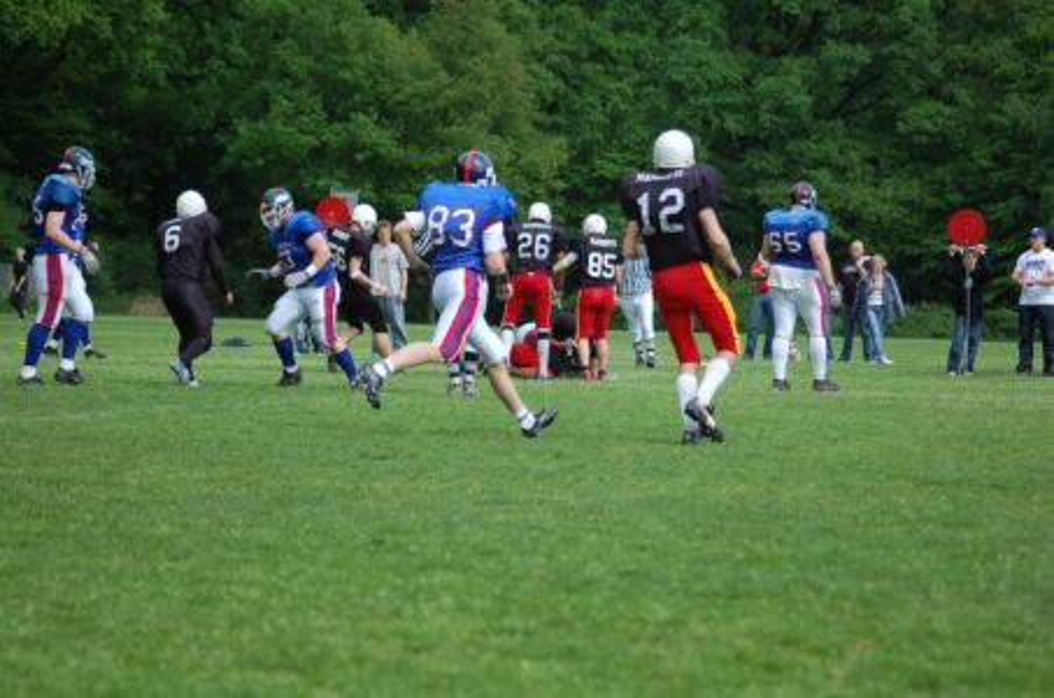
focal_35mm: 142
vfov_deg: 9.6
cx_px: 527
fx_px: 4163
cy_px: 349
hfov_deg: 14.4
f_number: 4.2
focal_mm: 95
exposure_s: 1/1000
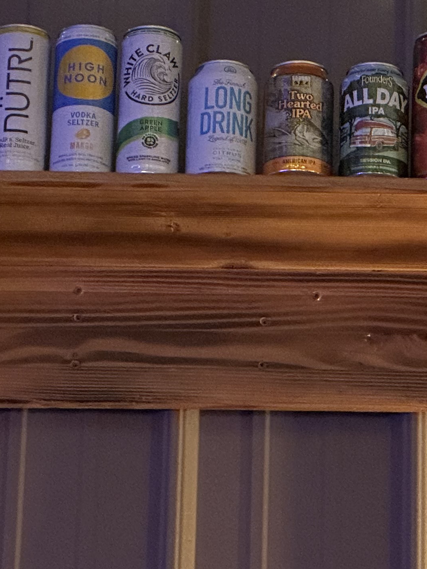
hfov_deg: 6.7
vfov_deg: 9.0
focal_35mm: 219
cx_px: 615
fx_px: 3603
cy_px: 227
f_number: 2.8
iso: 800
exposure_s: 1/41
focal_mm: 9
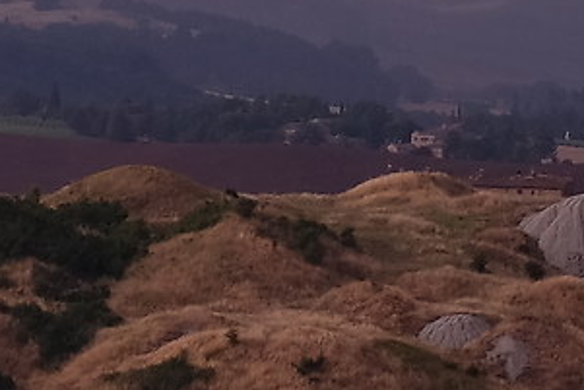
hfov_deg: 3.0
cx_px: -1688
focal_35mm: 662
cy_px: 766
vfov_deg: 2.1
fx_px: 10744
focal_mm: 55
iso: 200
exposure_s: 1/300
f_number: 5.6
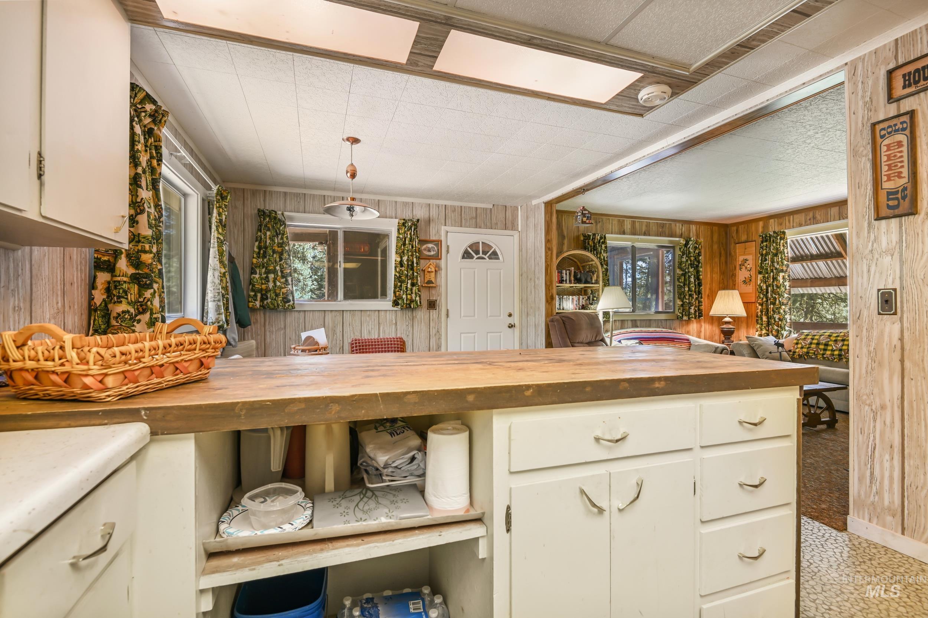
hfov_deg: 96.7
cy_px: 309
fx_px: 412
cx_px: 464
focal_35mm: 16
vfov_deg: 73.7
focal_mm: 16
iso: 200
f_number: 8
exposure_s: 1/2
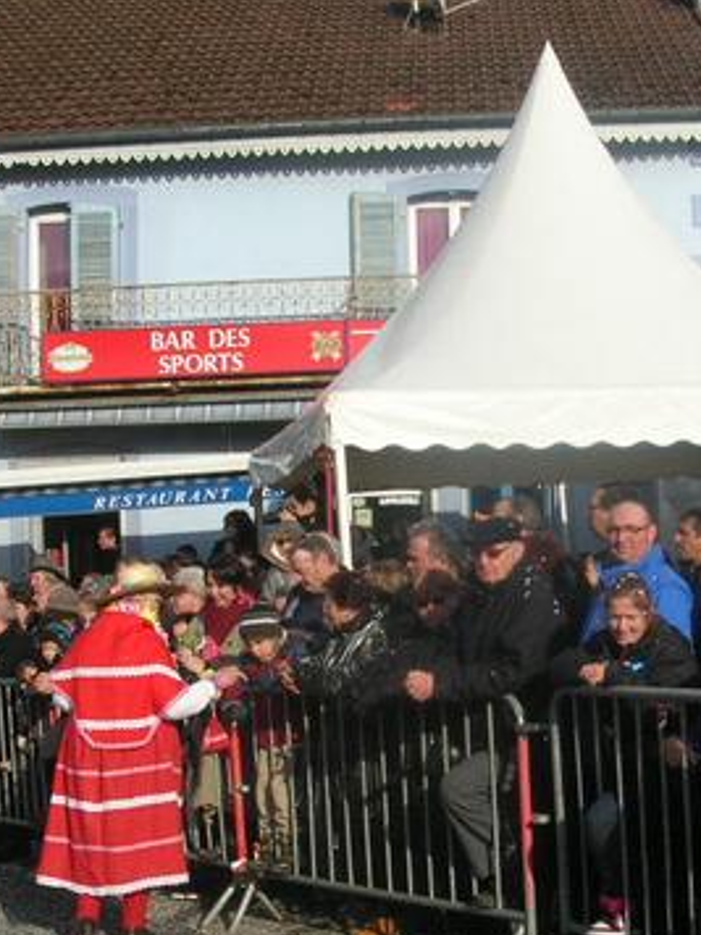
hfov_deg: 23.1
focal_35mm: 63
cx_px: 512
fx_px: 1701
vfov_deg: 30.5
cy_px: 615
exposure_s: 1/335
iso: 50
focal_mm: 5.8
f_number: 5.6
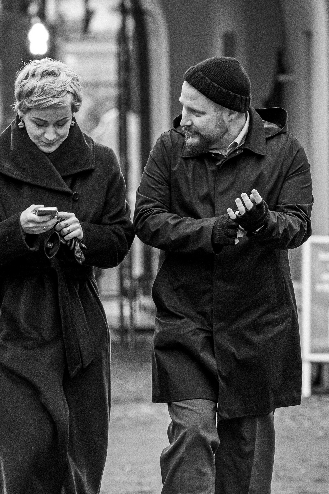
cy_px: 263
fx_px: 2879
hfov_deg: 6.5
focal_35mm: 210
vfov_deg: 9.8
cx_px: 127
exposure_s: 1/500
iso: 1250
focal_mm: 135
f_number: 3.5
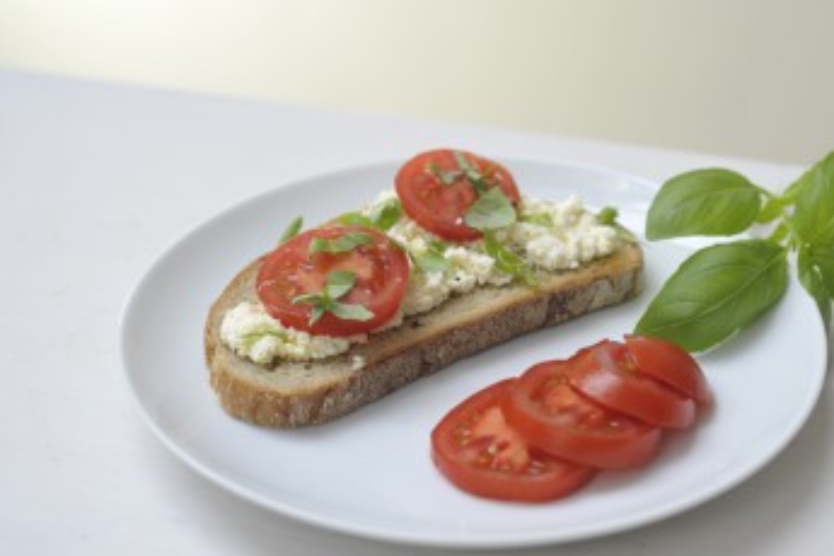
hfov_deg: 30.0
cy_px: 278
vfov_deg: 20.3
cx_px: 496
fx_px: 1552
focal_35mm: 67
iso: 400
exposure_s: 1/60
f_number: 5.6
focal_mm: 55
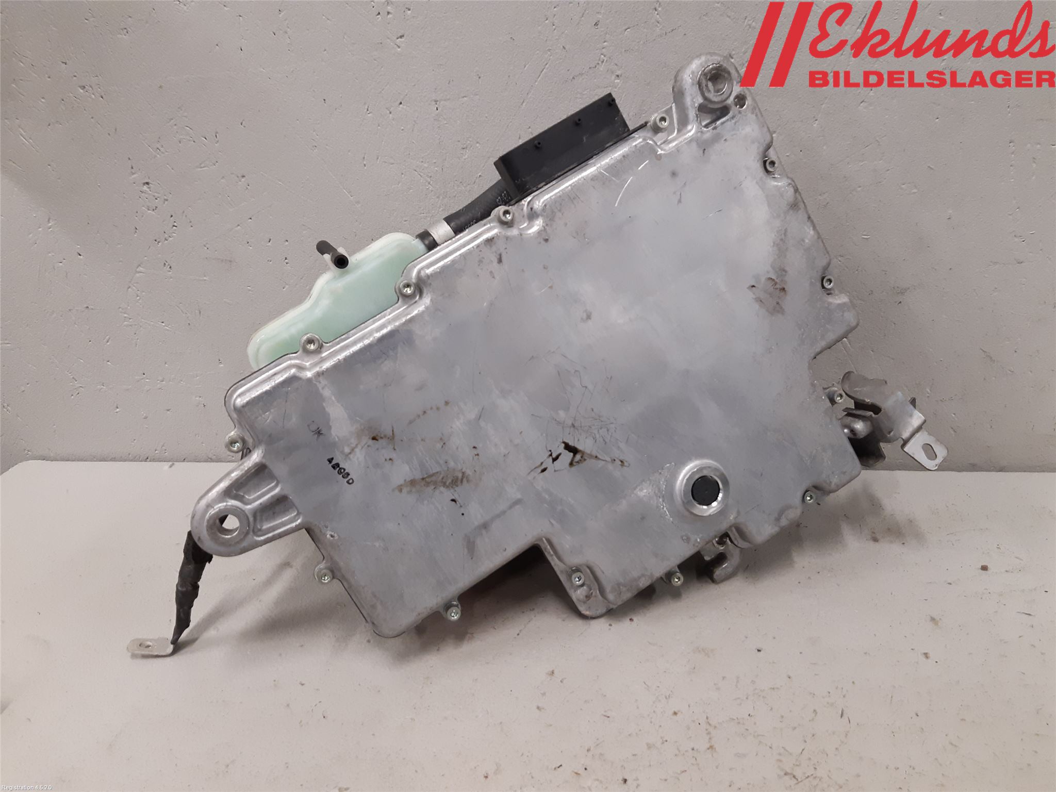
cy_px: 396
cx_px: 528
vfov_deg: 53.1
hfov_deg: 67.3
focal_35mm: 26
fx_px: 793
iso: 160
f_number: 1.7
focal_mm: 3.93
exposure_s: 1/50
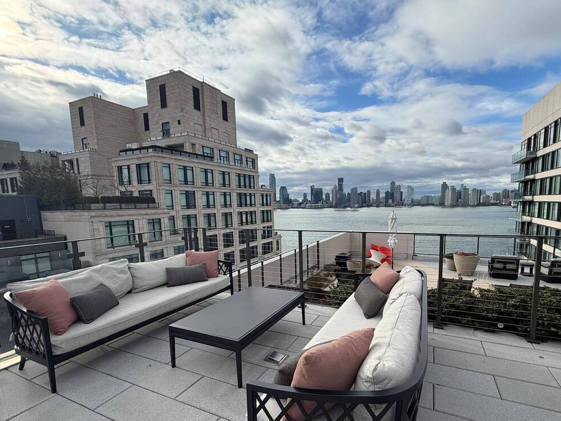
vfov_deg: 74.4
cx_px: 315
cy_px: 235
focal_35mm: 17
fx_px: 276
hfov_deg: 90.6
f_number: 2.2
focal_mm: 2.22
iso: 50
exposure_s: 1/1901
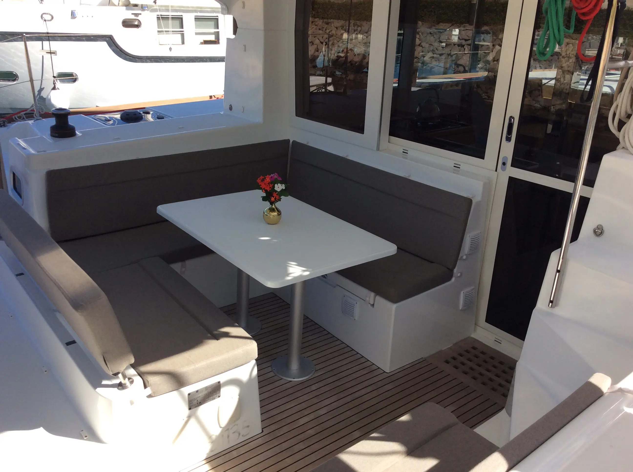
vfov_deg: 44.1
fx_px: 584
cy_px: 236
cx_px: 316
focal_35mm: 32
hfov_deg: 56.9
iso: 32
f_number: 2.4
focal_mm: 3.3
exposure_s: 1/817
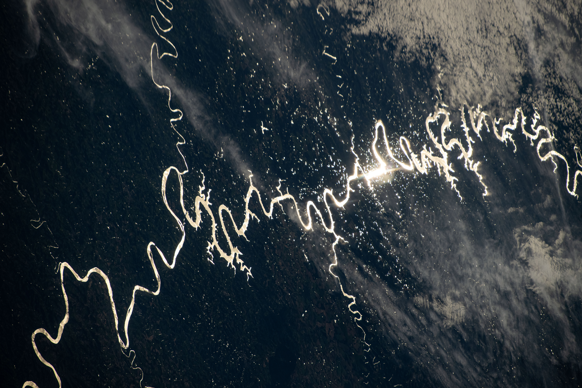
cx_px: 291
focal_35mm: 380
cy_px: 194
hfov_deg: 5.4
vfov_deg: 3.6
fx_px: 6143
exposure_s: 1/6400
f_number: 8
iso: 500
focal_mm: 380
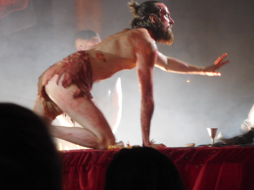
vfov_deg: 8.2
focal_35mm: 180
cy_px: 95
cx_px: 127
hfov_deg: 11.0
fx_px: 1321
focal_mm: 32.1
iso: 800
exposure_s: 1/10
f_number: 5.3
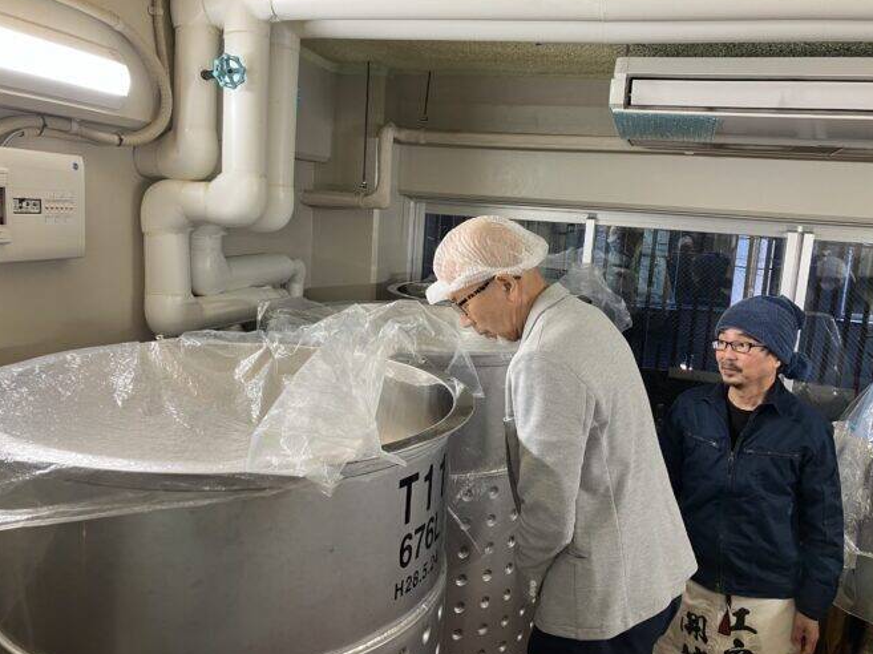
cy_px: 330
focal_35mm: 29
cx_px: 444
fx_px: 731
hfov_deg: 61.7
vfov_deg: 48.2
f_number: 1.8
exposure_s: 1/62
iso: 80
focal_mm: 3.99
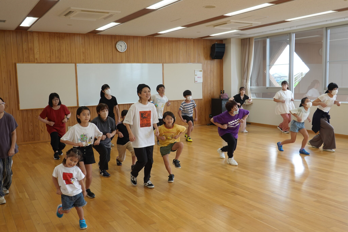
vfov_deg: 36.9
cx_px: 174
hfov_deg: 53.1
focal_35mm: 36
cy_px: 116
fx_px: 348
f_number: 3.5
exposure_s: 1/100
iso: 200
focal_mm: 13.29
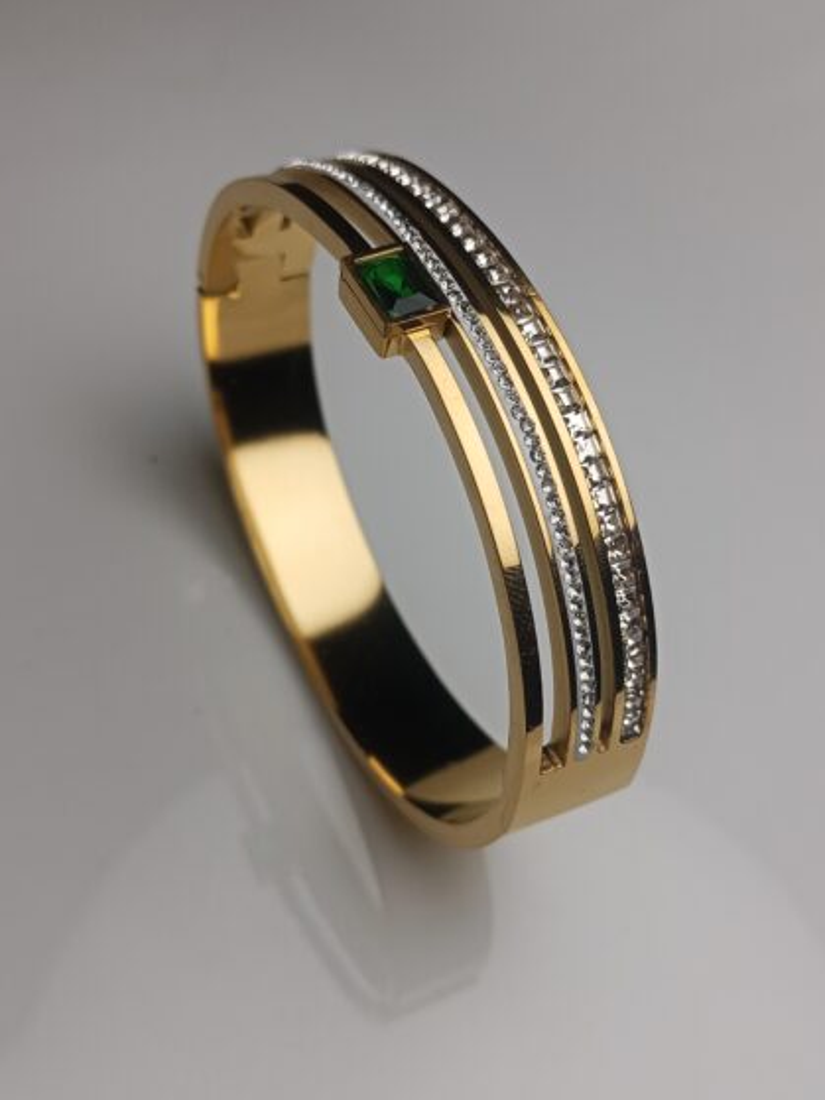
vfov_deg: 46.8
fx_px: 1272
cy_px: 546
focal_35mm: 40
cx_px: 408
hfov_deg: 35.9
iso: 50
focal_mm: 3.98
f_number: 1.8
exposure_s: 1/625
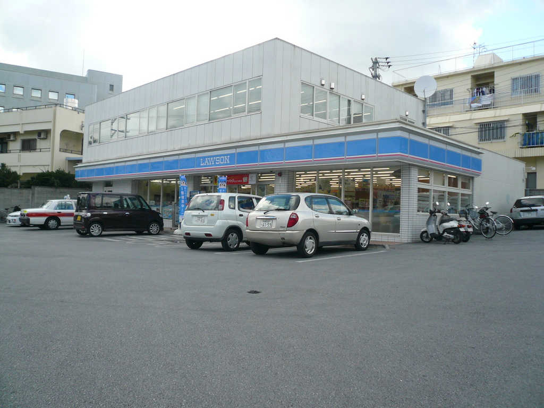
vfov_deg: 49.7
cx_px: 272
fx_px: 440
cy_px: 204
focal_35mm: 28
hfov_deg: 63.4
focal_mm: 4.6
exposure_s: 1/640
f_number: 2.8
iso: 100
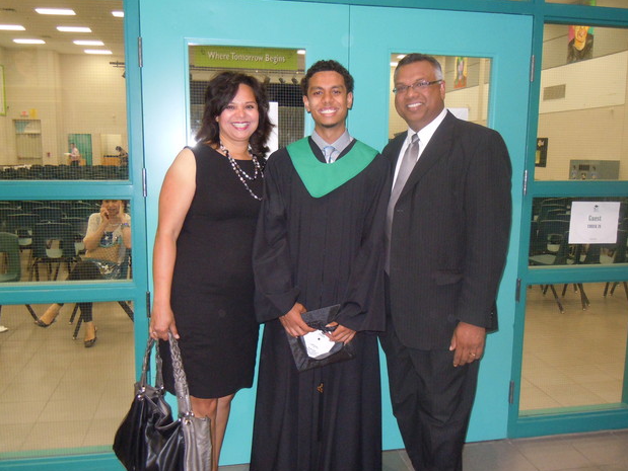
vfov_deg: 45.5
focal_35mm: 31
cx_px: 324
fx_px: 563
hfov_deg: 58.3
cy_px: 233
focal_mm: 5.4
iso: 640
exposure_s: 1/25
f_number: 3.5
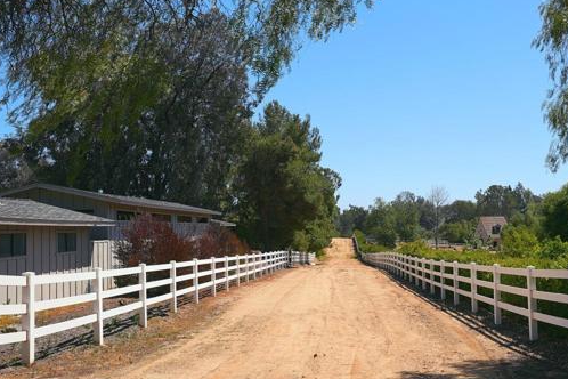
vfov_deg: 36.8
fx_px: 568
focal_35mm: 36
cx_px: 330
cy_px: 212
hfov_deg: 52.9
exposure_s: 1/640
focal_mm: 28
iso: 160
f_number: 7.1
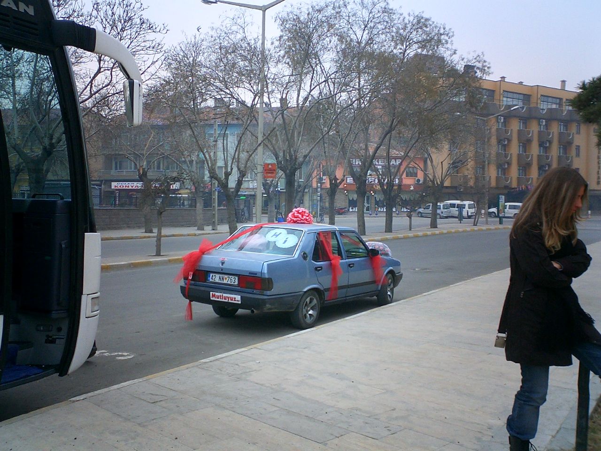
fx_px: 642
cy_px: 226
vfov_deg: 38.7
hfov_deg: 50.1
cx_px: 300
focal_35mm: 37
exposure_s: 1/160
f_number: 3.5
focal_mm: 5.6
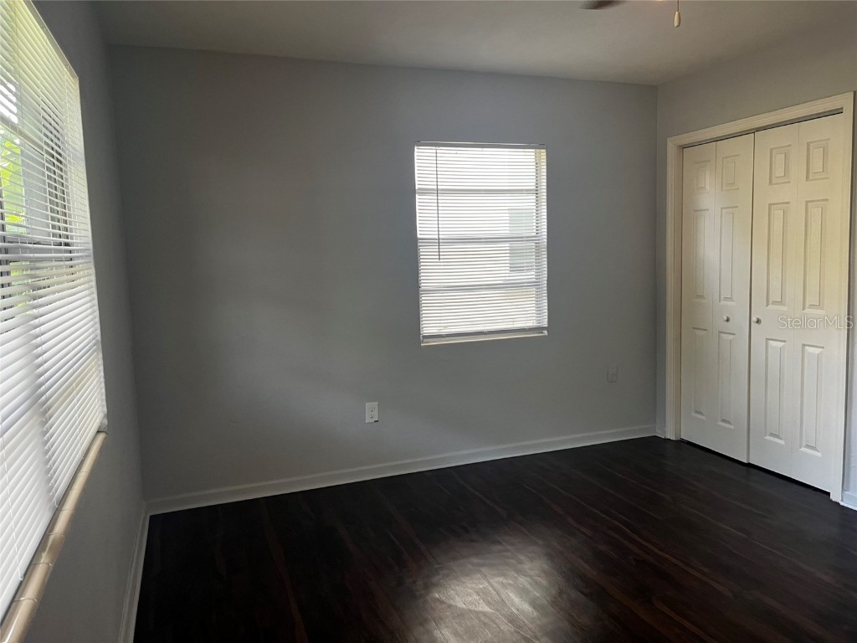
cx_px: 428
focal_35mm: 26
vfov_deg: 53.1
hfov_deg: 67.3
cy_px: 322
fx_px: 644
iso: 125
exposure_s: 1/60
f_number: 1.6
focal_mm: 5.1
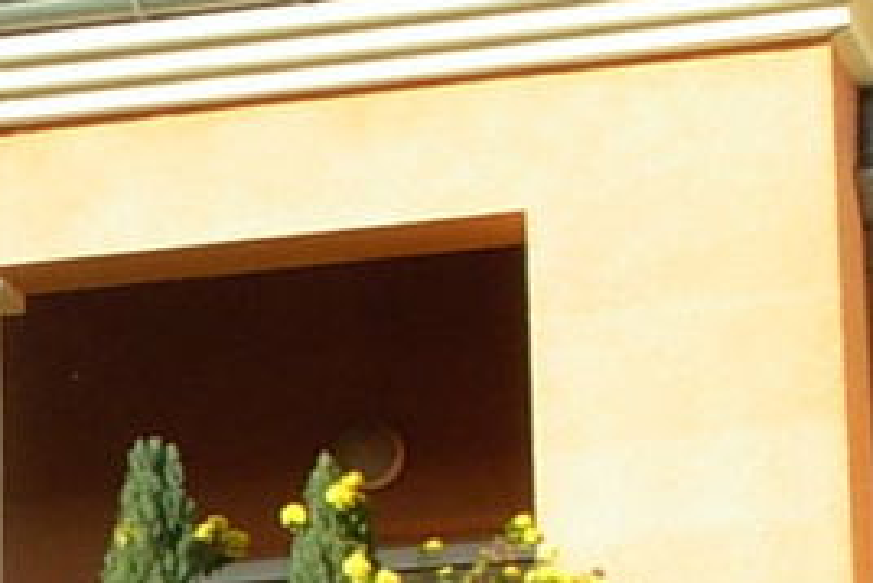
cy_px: 1456
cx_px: -1147
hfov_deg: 8.1
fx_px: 5726
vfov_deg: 5.6
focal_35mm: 236
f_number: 4.9
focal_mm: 6.3
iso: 79
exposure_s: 1/558
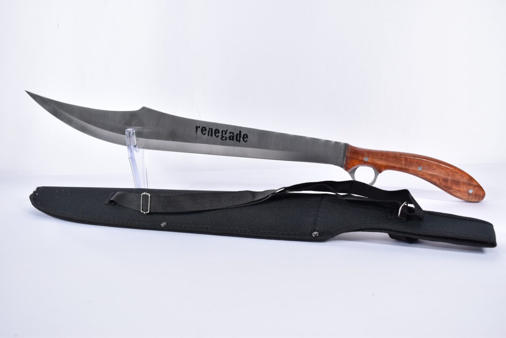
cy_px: 169
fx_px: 548
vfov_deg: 34.2
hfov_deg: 49.6
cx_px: 253
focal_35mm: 39
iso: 640
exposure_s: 1/60
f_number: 5
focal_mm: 26
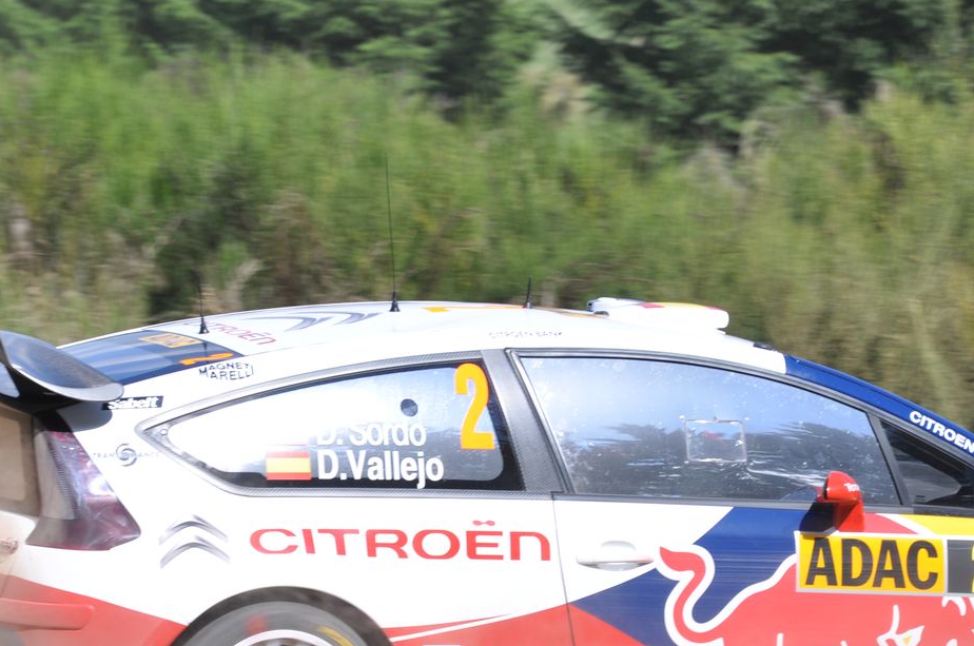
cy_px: 490
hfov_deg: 7.6
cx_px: 402
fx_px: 7371
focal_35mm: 273
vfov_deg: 5.0
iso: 200
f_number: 7.1
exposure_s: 1/800
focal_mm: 105
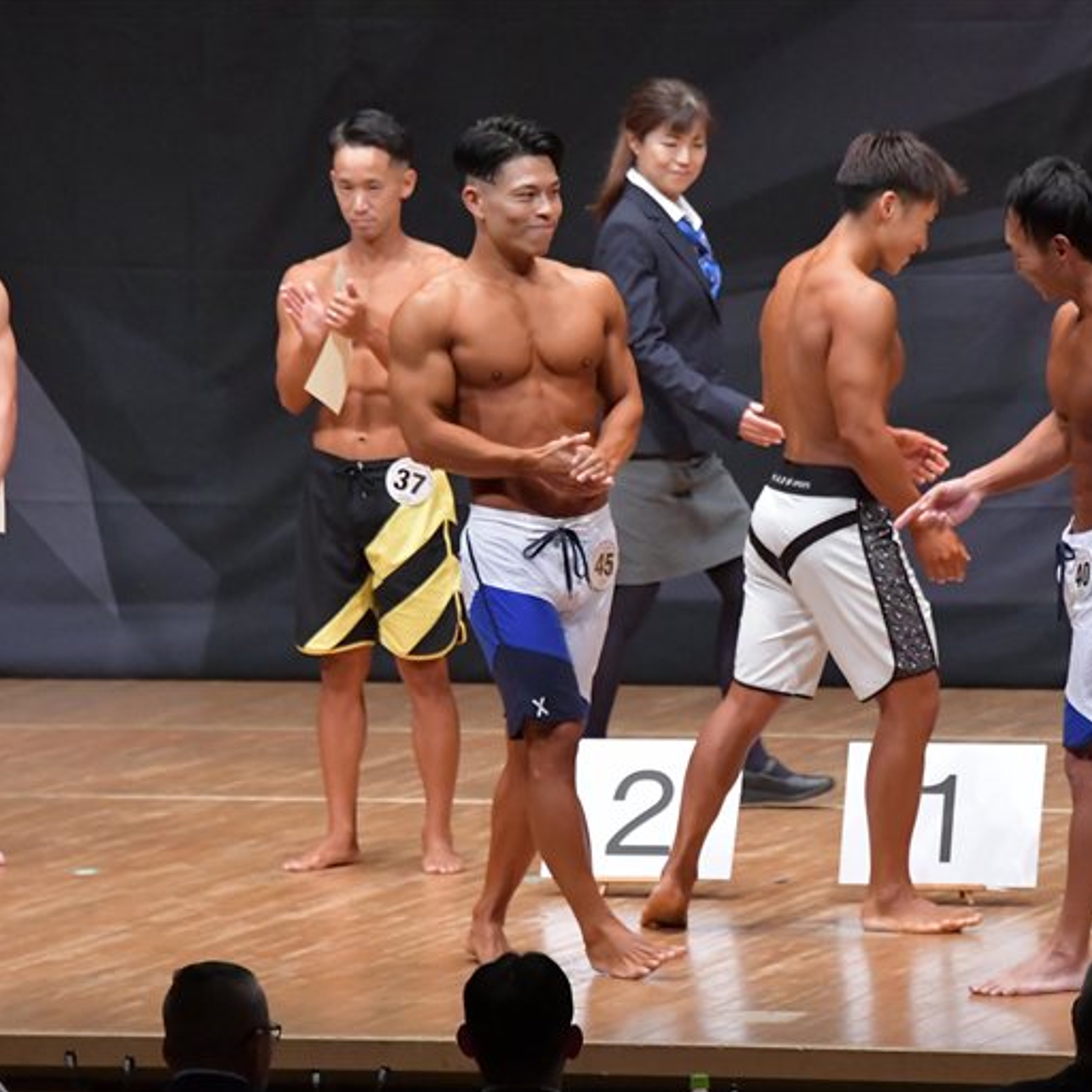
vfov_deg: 5.7
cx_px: 752
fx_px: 10993
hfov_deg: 5.7
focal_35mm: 308
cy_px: 547
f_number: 5.6
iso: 8000
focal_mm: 160
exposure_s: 1/400
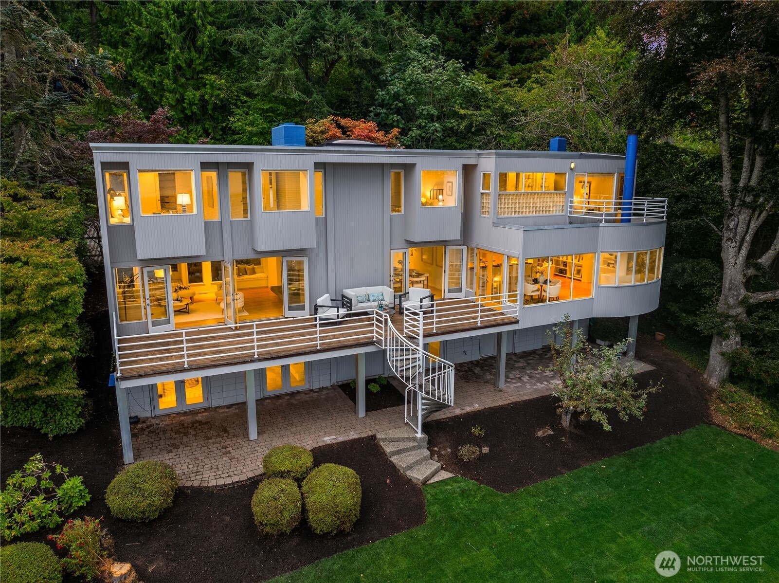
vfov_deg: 56.7
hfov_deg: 71.6
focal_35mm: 24
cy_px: 292
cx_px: 390
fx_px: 540
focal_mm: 12.29
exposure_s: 1/15
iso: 110
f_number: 2.8
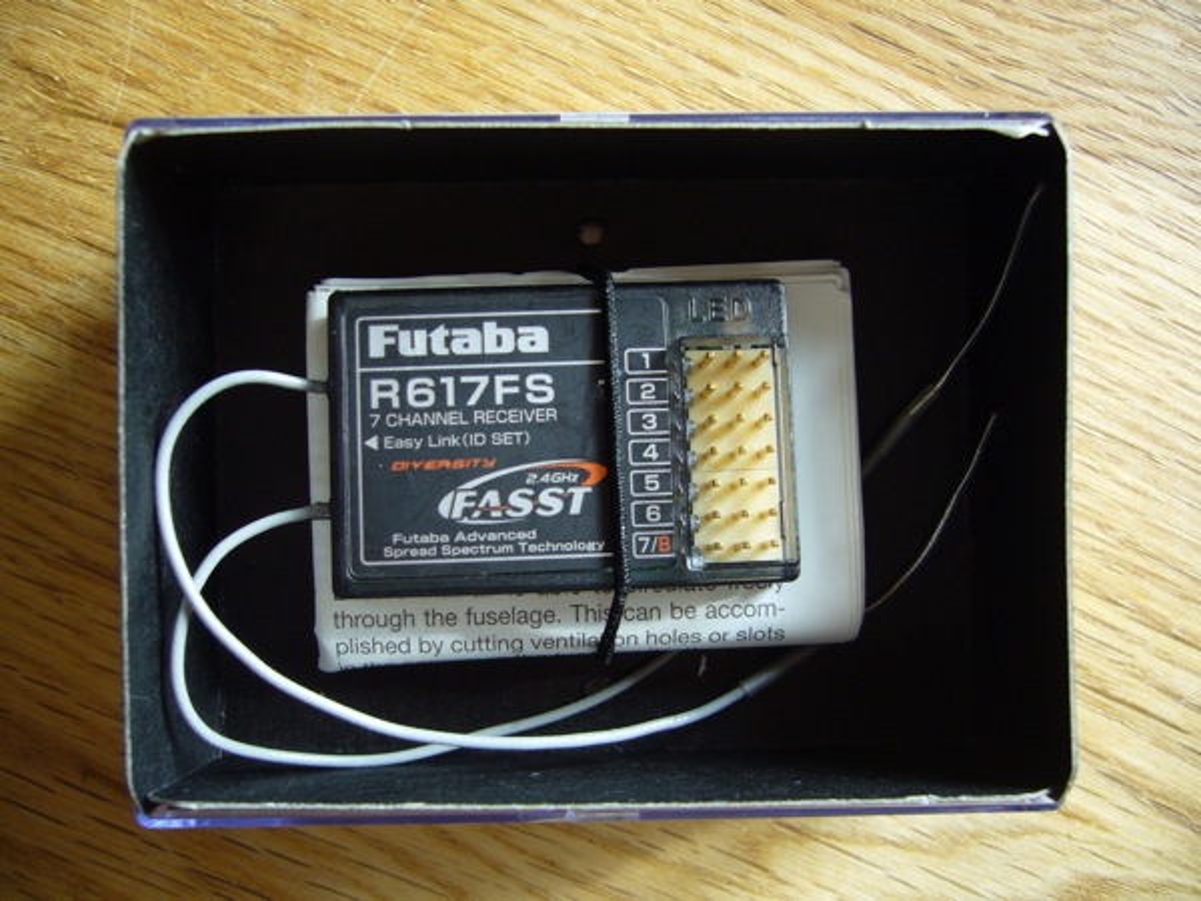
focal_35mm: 35
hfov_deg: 52.6
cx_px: 600
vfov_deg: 40.7
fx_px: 1214
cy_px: 450
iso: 100
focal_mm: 5.8
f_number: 2.8
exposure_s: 1/30
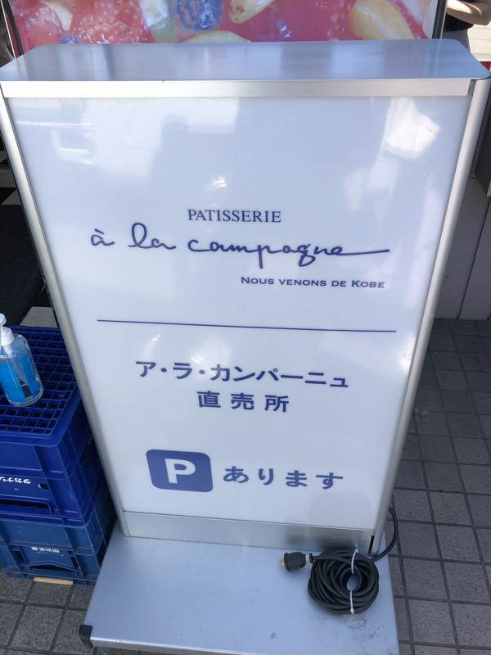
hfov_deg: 49.7
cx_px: 246
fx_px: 530
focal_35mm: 28
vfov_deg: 63.4
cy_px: 328
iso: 20
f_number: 1.8
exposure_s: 1/490
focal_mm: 3.99
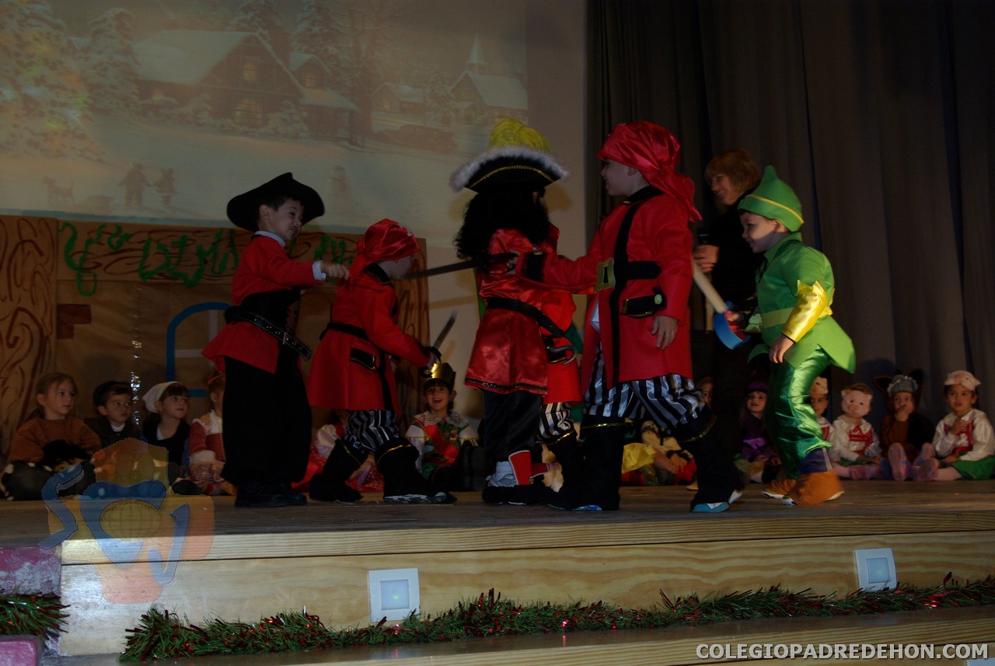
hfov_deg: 46.3
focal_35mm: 42
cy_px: 333
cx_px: 498
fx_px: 1162
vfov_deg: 32.0
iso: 400
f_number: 5.6
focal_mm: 28
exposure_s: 1/45
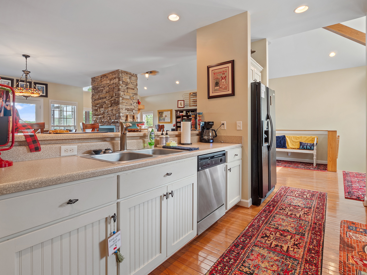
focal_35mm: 18
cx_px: 184
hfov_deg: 87.8
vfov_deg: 71.6
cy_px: 138
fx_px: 191
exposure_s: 1/8
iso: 400
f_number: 5.6
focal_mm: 9
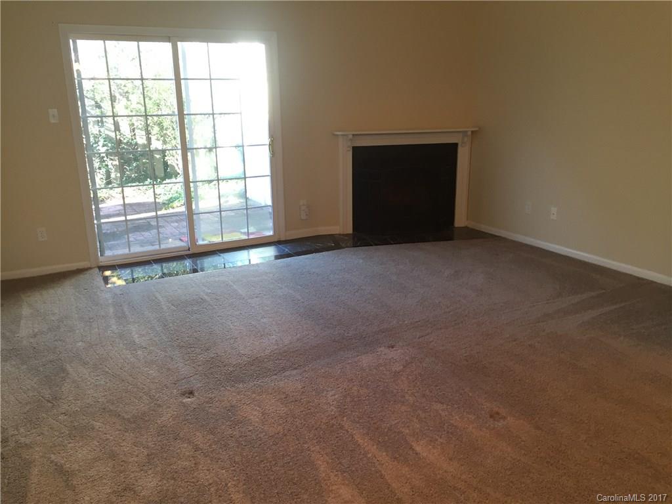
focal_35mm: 29
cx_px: 336
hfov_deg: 61.7
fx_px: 563
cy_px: 252
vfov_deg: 48.2
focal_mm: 4.15
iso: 80
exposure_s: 1/30
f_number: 2.2
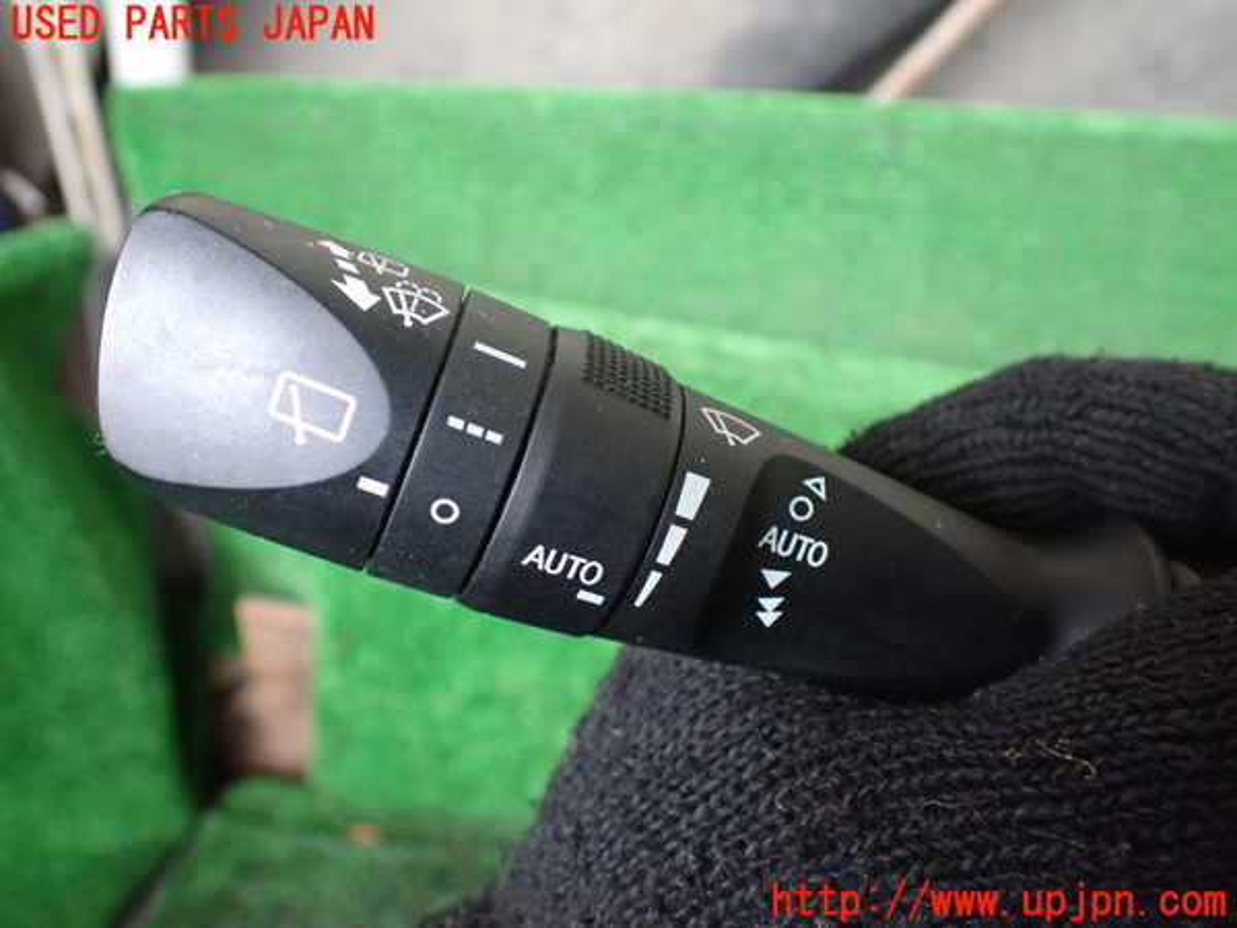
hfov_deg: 60.0
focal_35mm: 30
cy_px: 464
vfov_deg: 46.8
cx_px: 618
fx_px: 1072
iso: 800
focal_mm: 5.4
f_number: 2.3
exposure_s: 1/40
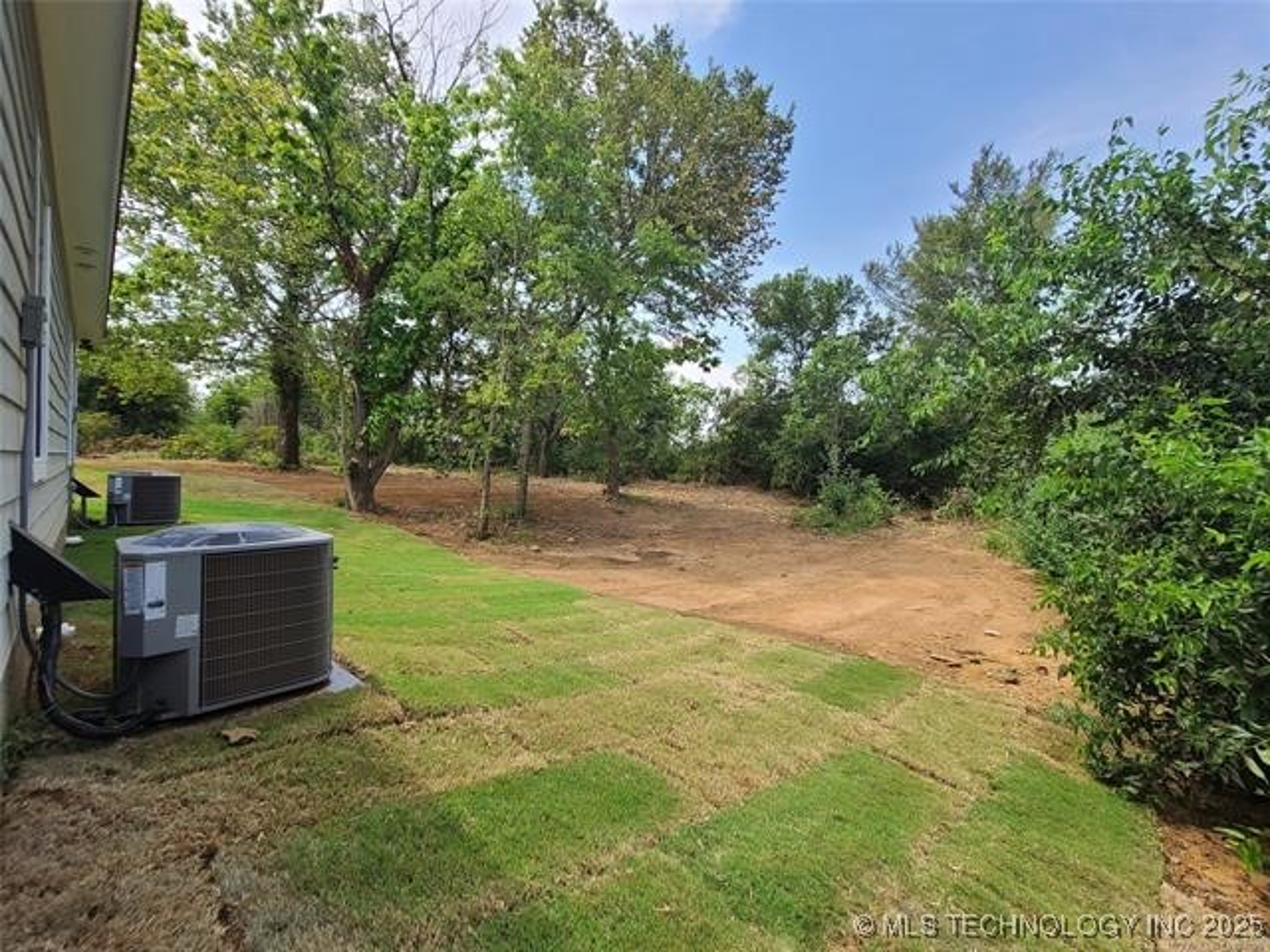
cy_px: 476
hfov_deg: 106.2
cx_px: 635
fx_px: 477
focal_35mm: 13
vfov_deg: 89.9
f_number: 2.2
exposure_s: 1/758
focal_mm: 2.2
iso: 64
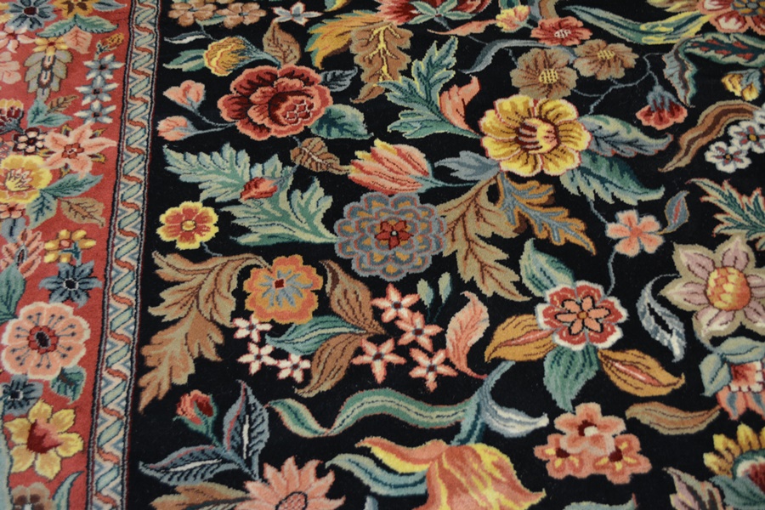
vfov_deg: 34.2
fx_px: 829
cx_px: 382
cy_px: 255
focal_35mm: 39
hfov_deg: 49.6
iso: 800
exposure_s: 1/30
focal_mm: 26
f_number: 4.2
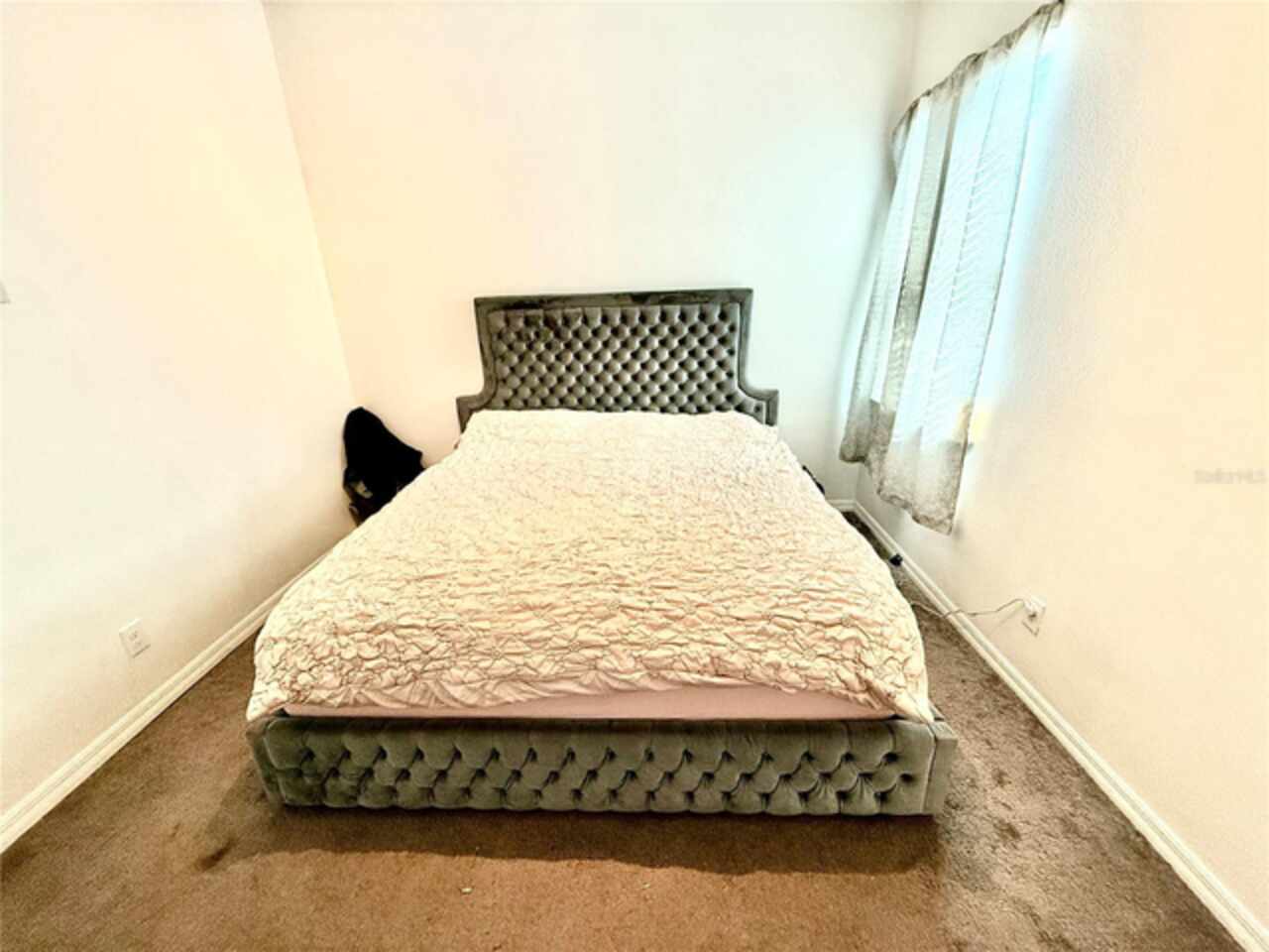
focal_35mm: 14
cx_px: 634
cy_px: 476
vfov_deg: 85.7
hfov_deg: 102.1
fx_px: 513
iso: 250
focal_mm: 2.22
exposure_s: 1/99
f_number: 2.2
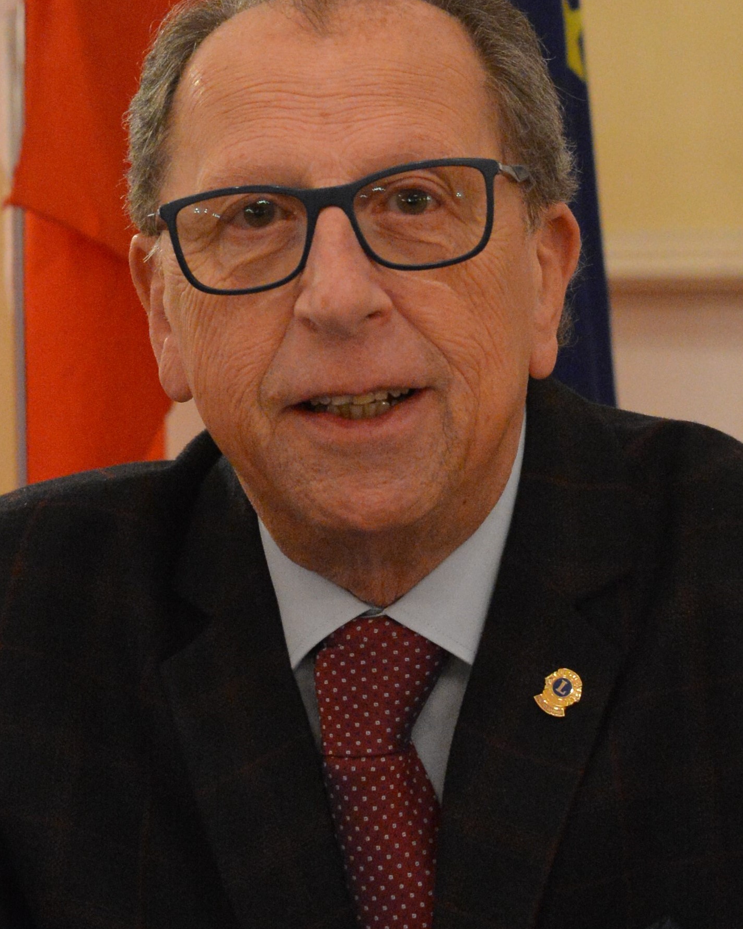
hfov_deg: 26.7
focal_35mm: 57
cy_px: 395
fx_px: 1567
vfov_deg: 33.0
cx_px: 376
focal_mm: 50
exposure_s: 1/60
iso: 5000
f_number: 5.6
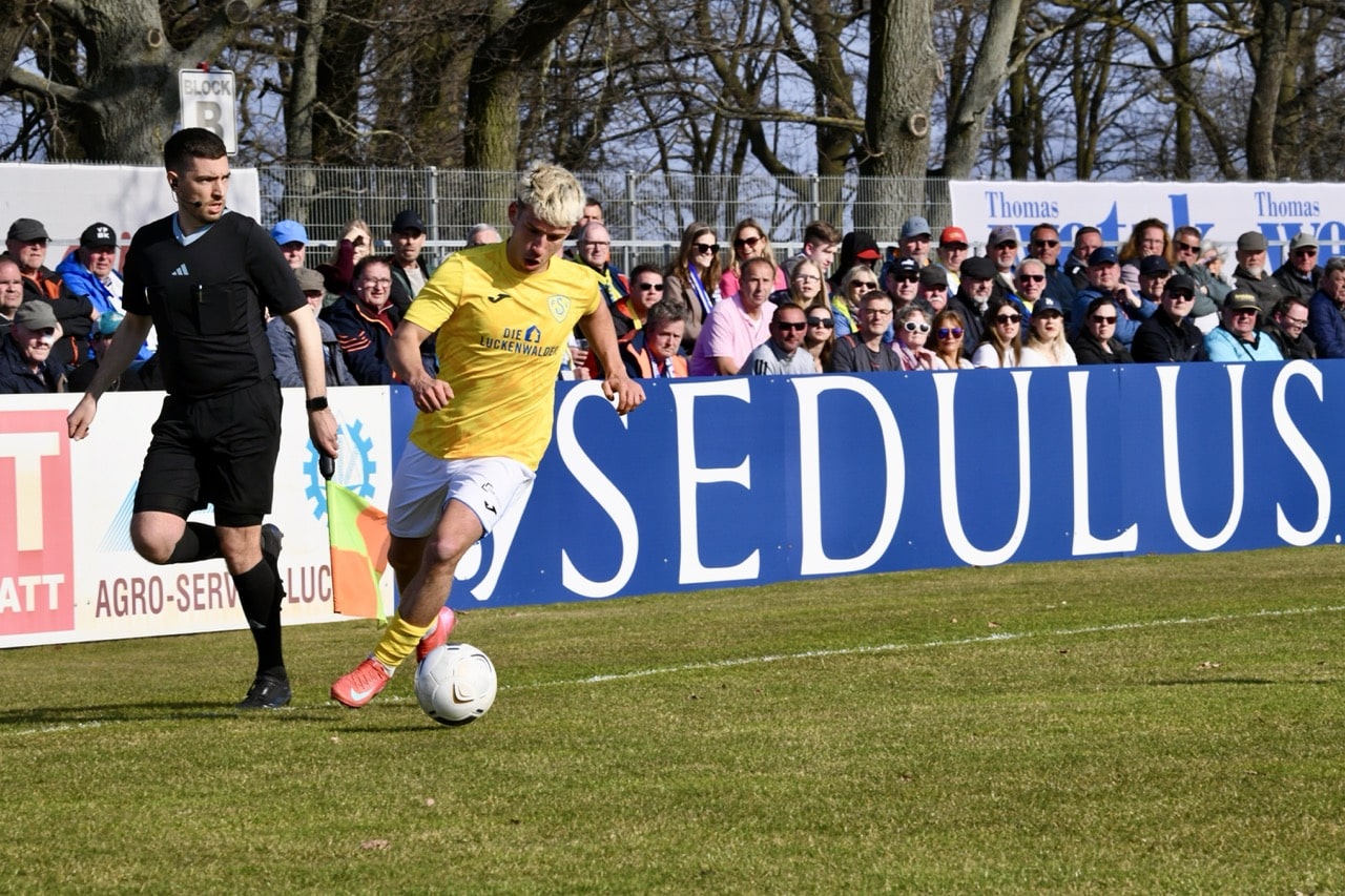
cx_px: 672
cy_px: 448
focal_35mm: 165
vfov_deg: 8.3
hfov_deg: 12.5
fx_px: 6163
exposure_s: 1/1600
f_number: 18
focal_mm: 165
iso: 2500
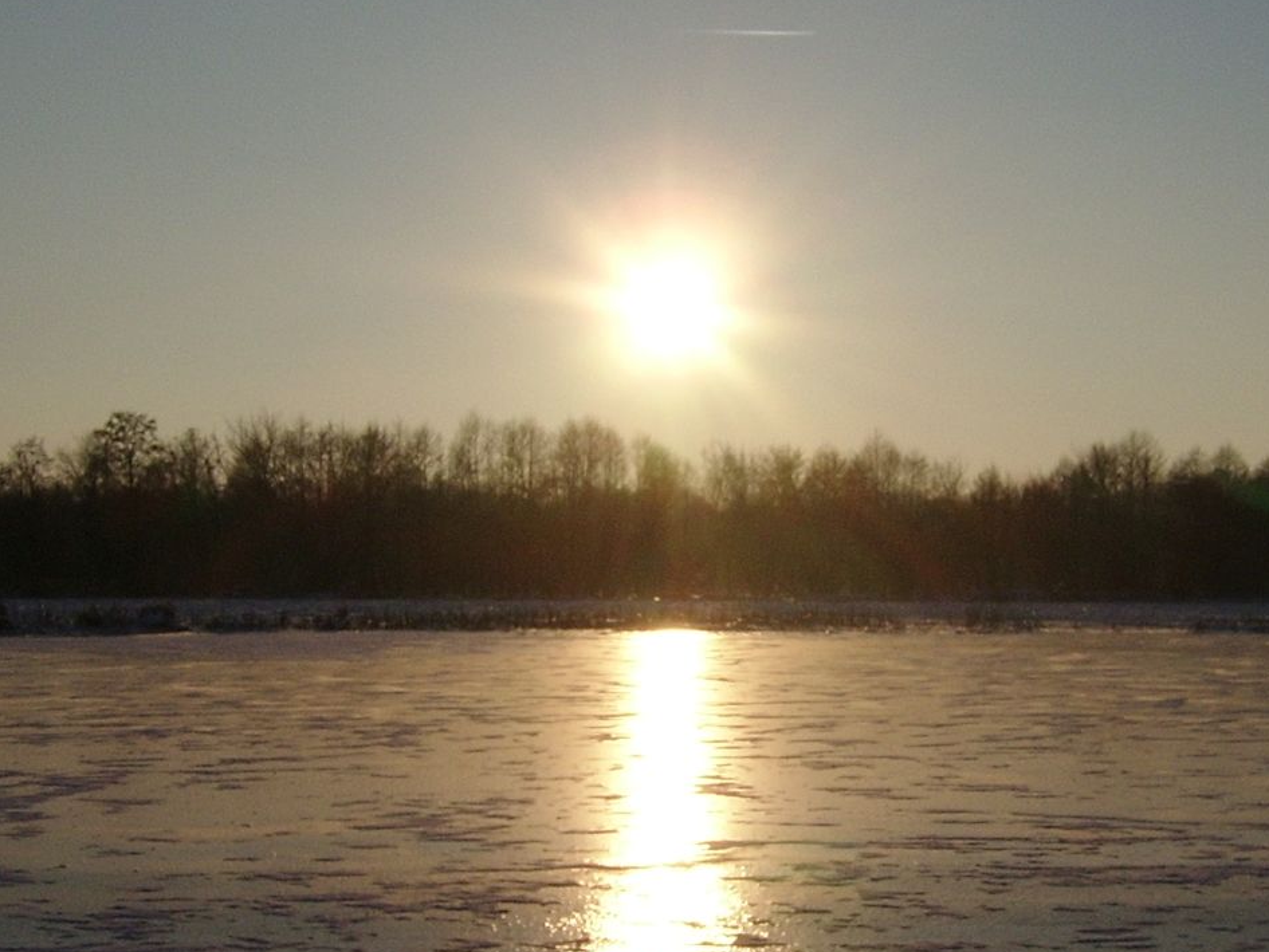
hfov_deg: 27.4
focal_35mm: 71
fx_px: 2603
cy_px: 669
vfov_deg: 20.6
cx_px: 706
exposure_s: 1/1413
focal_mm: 5.95
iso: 50
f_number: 5.8
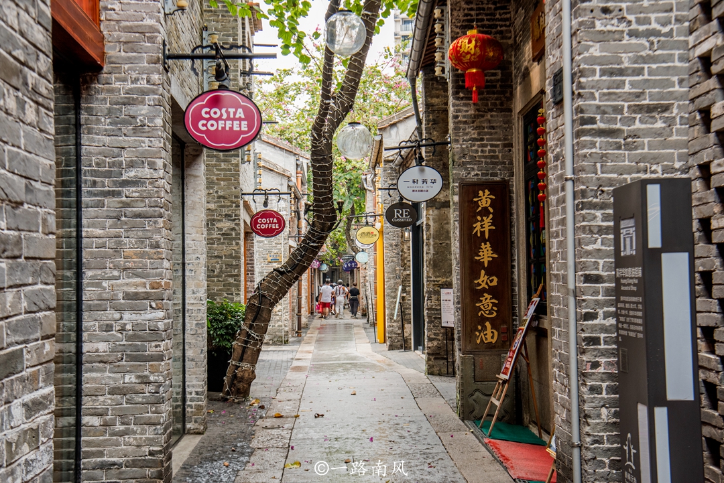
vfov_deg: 29.3
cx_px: 362
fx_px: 925
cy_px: 242
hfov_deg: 42.7
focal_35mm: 46
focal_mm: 46
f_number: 8
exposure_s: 1/100
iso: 500
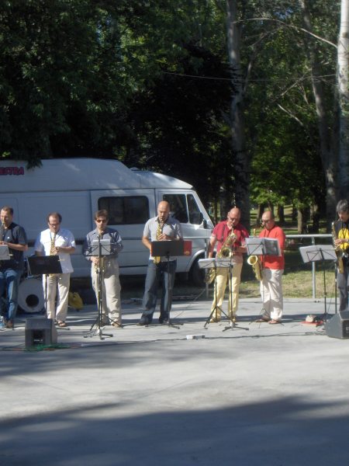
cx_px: 174
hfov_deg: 18.0
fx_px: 1102
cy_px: 233
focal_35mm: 82
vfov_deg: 23.8
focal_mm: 13.4
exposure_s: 1/503
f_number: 4.2
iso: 100
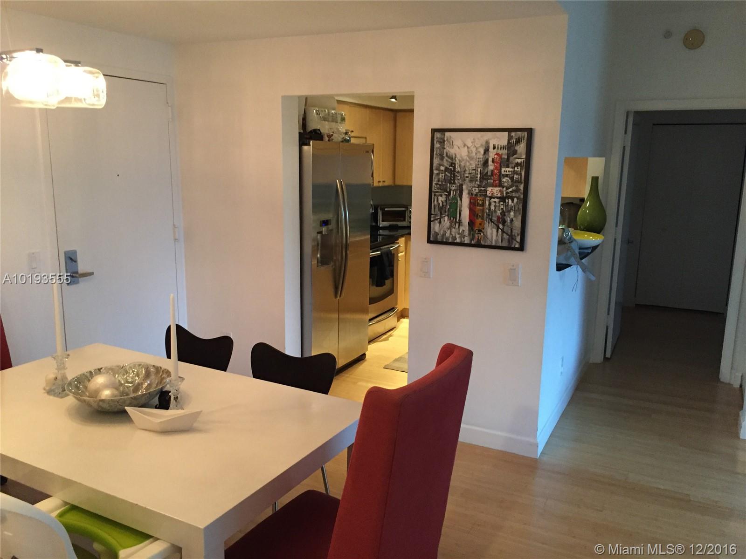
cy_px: 280
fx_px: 625
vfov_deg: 48.2
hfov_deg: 61.7
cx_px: 373
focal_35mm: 29
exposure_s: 1/15
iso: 250
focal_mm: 4.15
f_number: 2.2
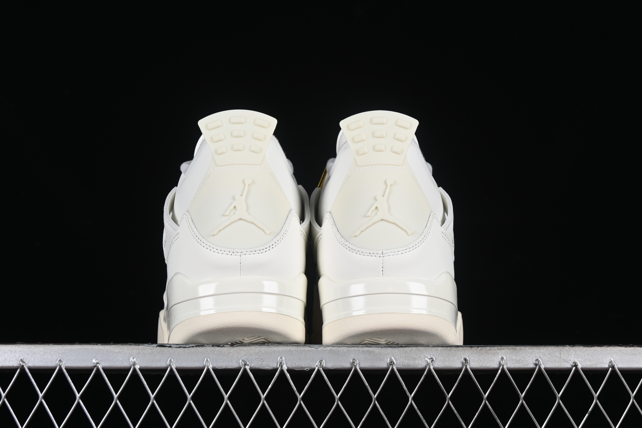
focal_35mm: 75
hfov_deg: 27.0
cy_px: 214
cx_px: 321
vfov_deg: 18.2
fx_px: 1337
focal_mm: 50
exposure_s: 1/80
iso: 160
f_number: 8
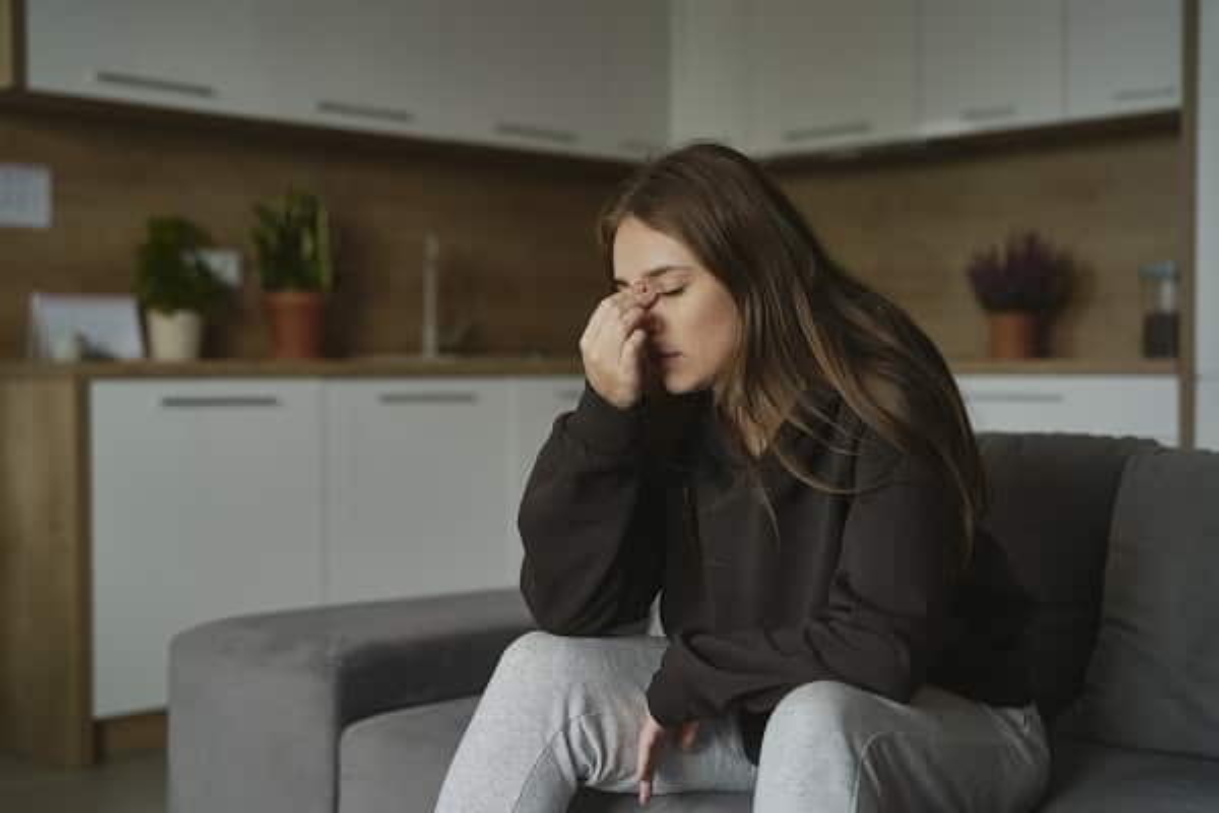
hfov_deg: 39.6
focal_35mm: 50
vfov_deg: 27.0
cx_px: 610
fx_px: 1693
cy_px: 406
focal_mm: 50
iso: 320
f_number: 2
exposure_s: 1/320
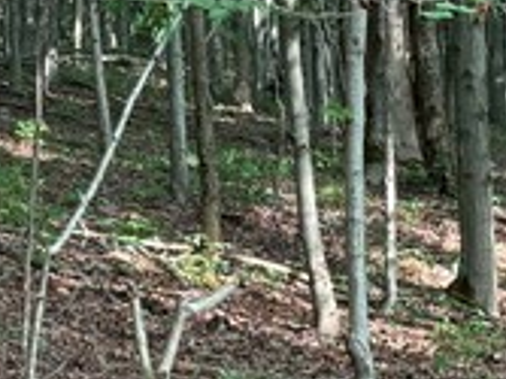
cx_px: 194
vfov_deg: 10.0
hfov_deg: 13.4
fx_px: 2147
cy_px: 437
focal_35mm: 147
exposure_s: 1/104
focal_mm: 6.76
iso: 200
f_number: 1.78
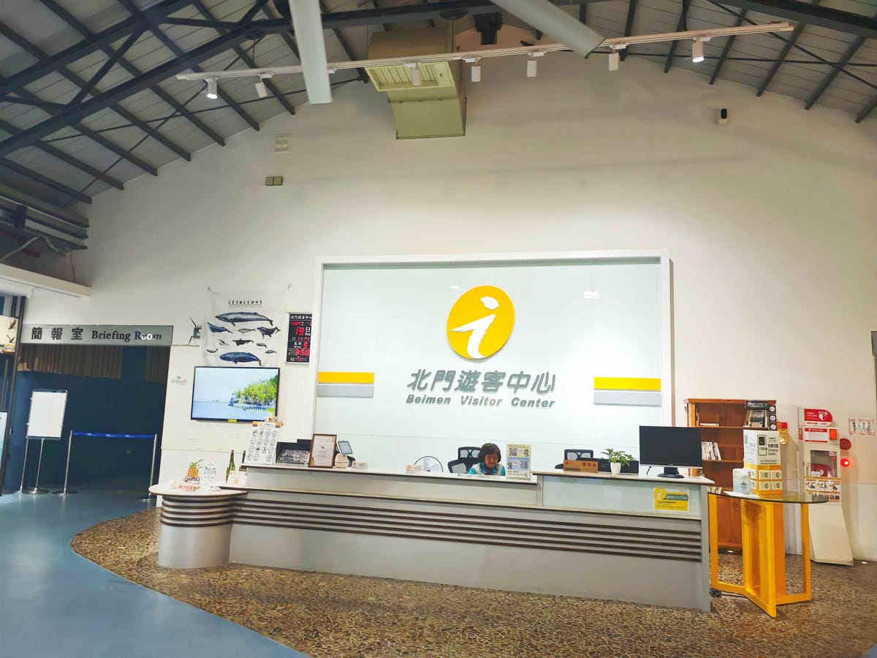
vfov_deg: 58.9
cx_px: 438
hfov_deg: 73.9
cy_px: 329
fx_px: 583
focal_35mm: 23
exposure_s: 1/360
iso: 2000
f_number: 1.63
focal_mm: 8.72
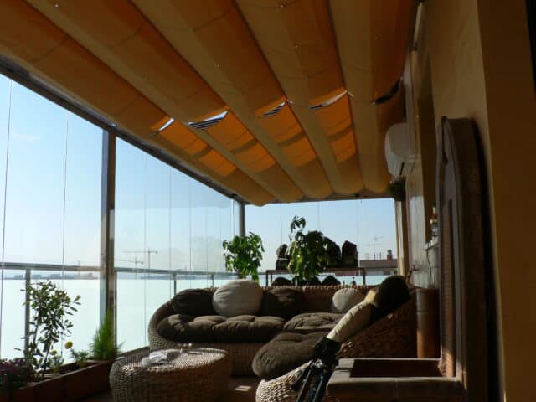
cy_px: 201
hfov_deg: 51.4
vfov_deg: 39.7
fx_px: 557
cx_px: 268
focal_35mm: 36
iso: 80
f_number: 4
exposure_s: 1/640
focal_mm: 6
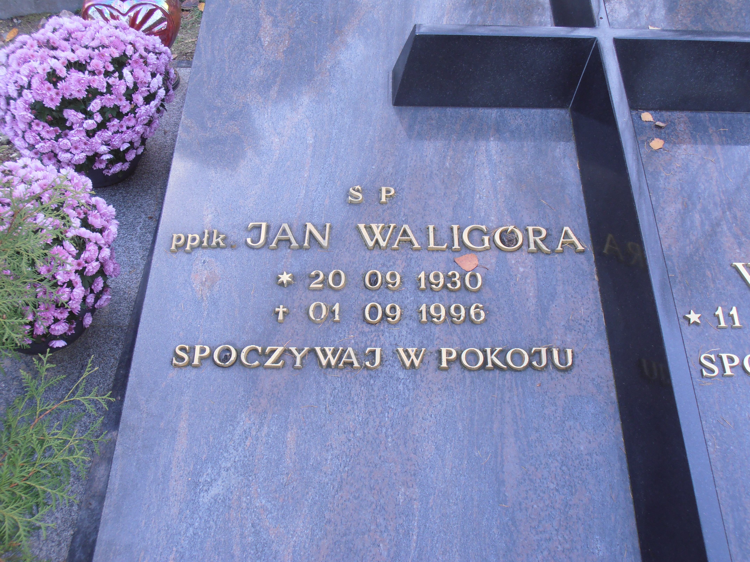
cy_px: 281
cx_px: 375
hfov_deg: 42.9
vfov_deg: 32.9
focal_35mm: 44
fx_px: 953
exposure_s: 1/40
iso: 80
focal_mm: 7.87
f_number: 4.2
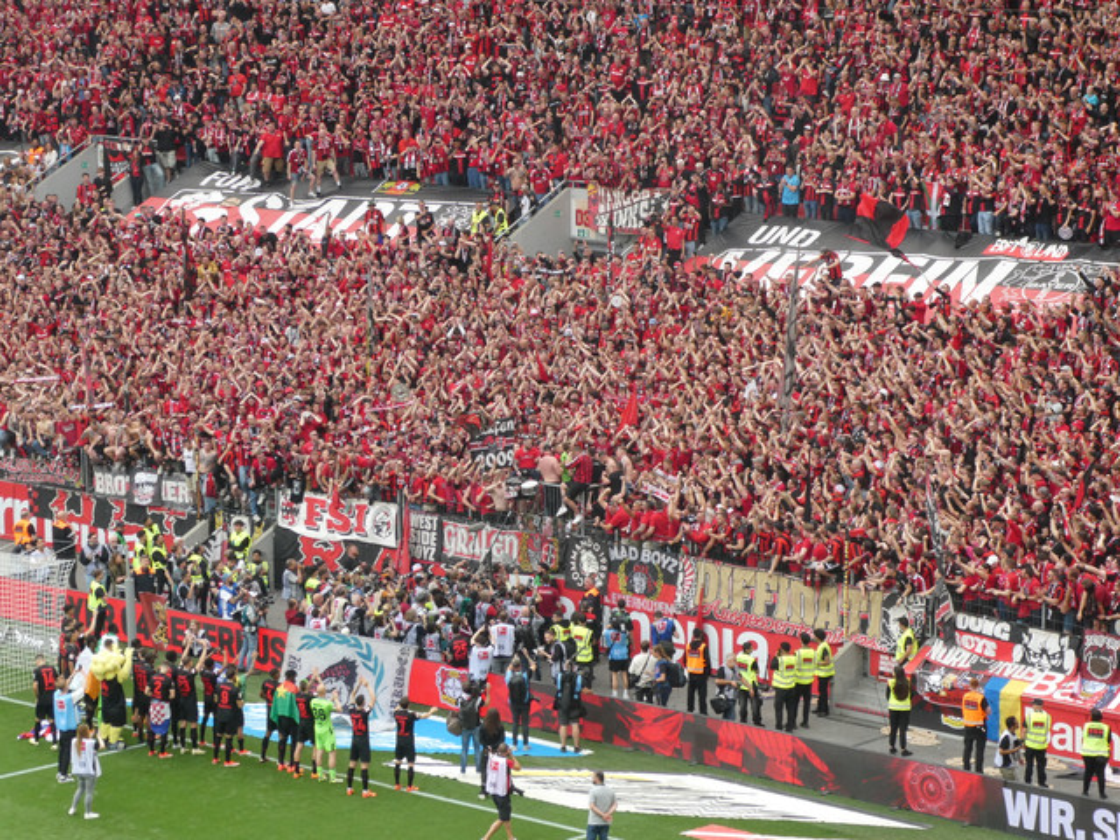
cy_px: 420
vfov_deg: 12.0
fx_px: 4012
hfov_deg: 15.9
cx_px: 560
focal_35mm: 124
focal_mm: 22.3
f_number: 5.2
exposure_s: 1/125
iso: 200
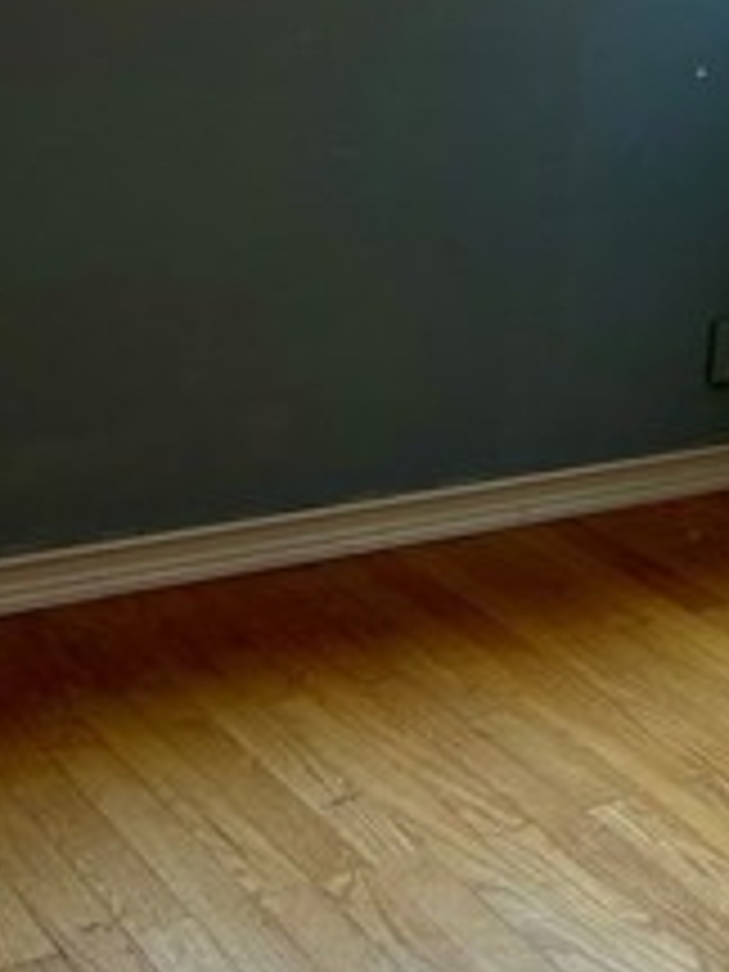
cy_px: -122
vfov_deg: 23.6
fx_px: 2162
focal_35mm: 77
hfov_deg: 18.3
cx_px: 828
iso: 80
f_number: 1.5
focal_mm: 5.7
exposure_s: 1/121
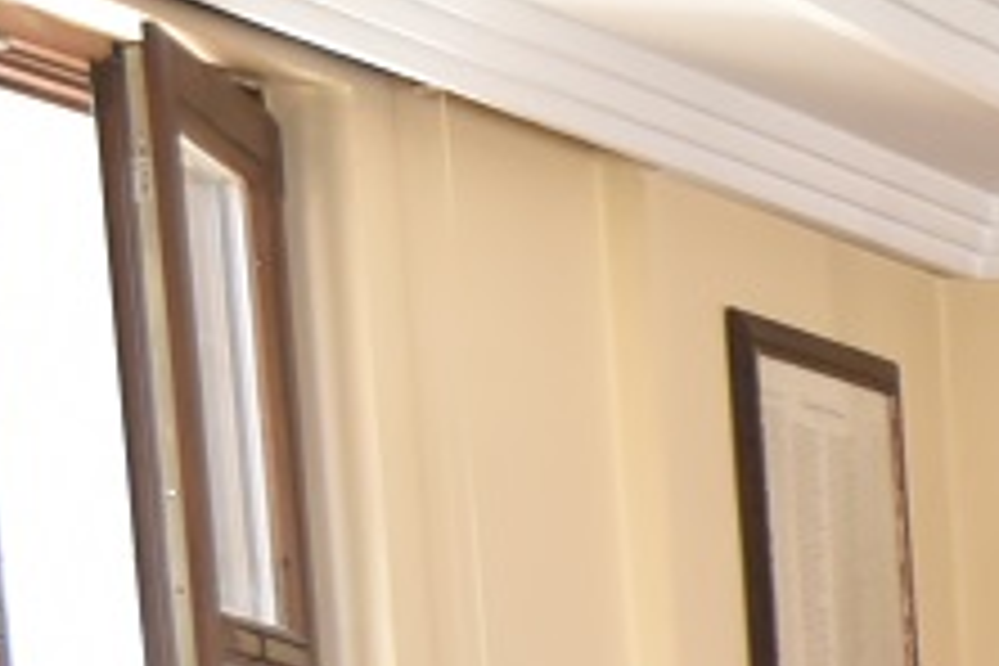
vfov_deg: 7.1
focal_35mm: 176
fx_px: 4884
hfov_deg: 9.4
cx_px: 2912
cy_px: 1879
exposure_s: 1/200
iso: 1250
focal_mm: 26
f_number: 4.5
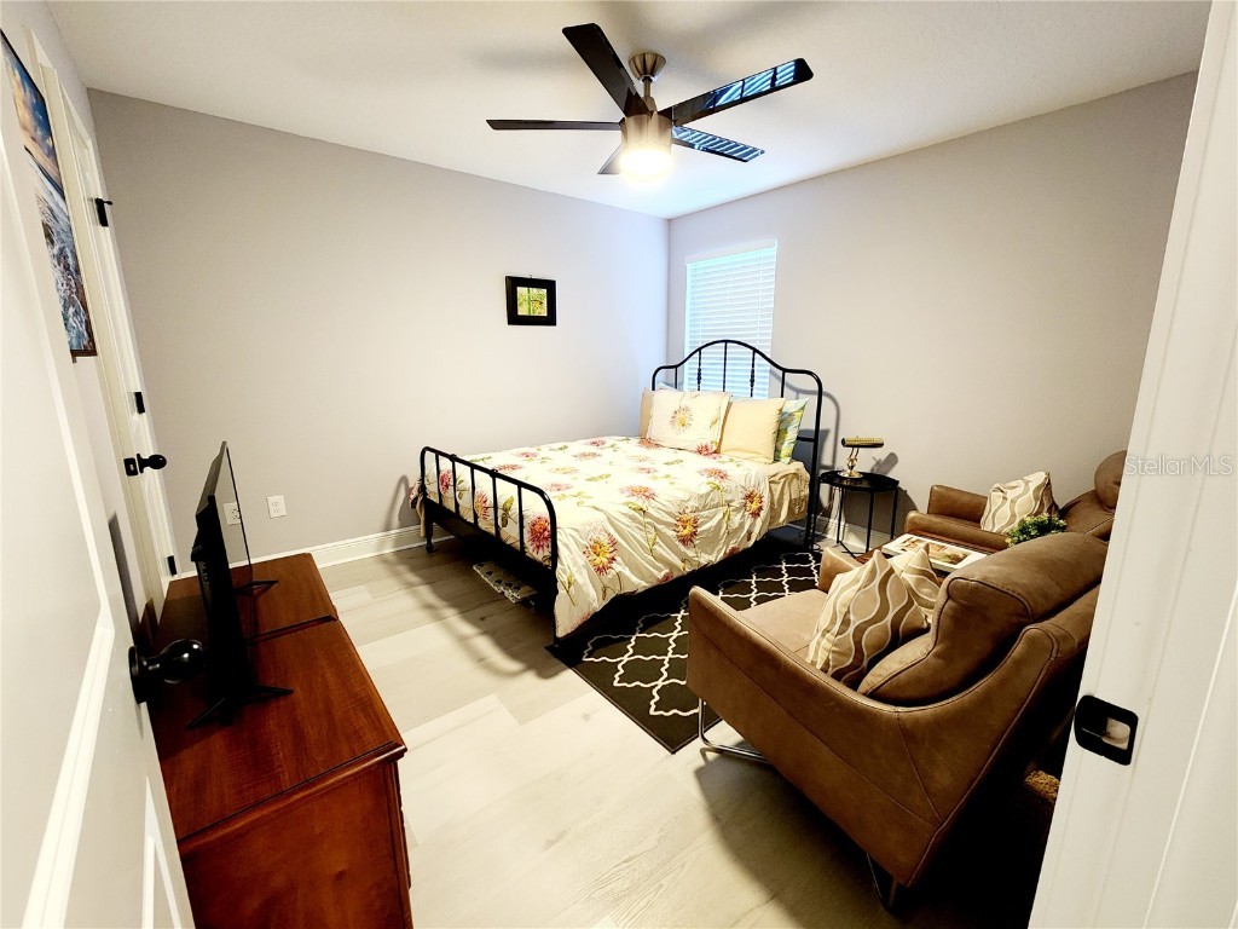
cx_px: 619
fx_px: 465
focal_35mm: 13
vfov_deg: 89.9
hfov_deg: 106.2
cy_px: 464
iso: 400
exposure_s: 1/30
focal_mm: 2.2
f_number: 2.2
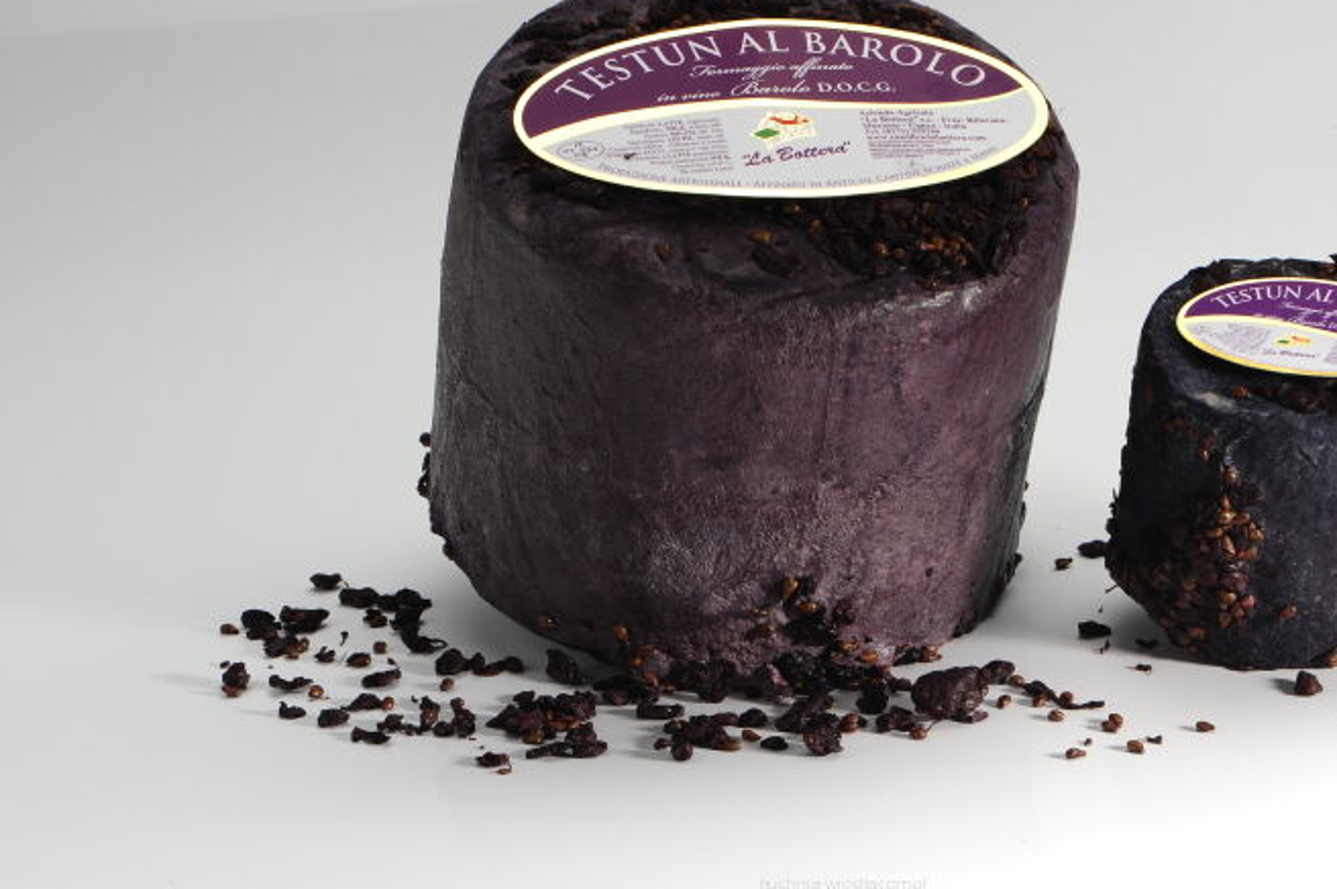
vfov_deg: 10.1
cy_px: 339
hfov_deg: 15.1
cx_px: 844
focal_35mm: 136
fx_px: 5046
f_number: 20
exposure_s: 1/125
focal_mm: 105
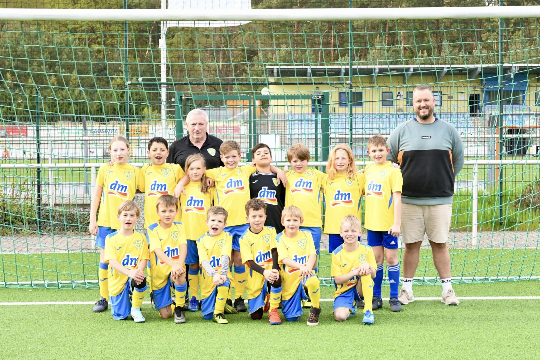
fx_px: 870
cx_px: 270
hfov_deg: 34.5
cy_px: 180
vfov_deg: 23.4
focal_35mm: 58
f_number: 8
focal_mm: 58
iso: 2500
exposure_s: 1/500
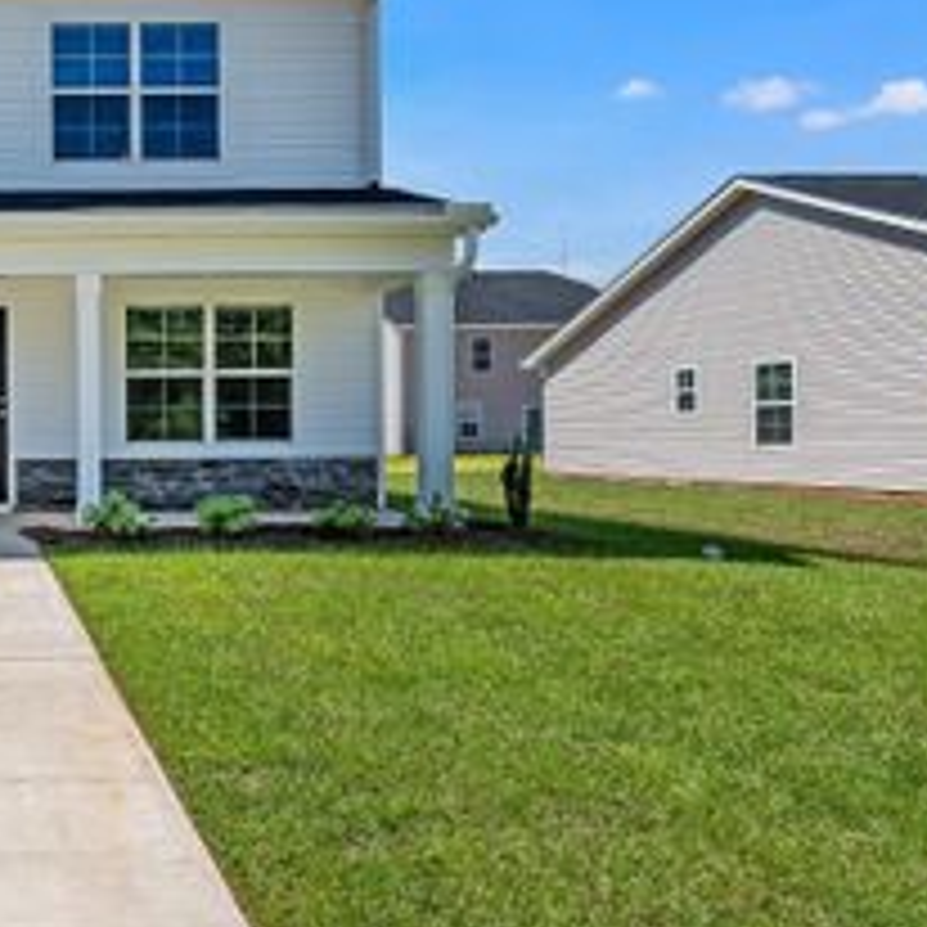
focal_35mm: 34
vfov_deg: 48.3
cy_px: 412
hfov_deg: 42.6
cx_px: 27
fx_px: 1031
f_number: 6.3
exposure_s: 1/800
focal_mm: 11
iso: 200
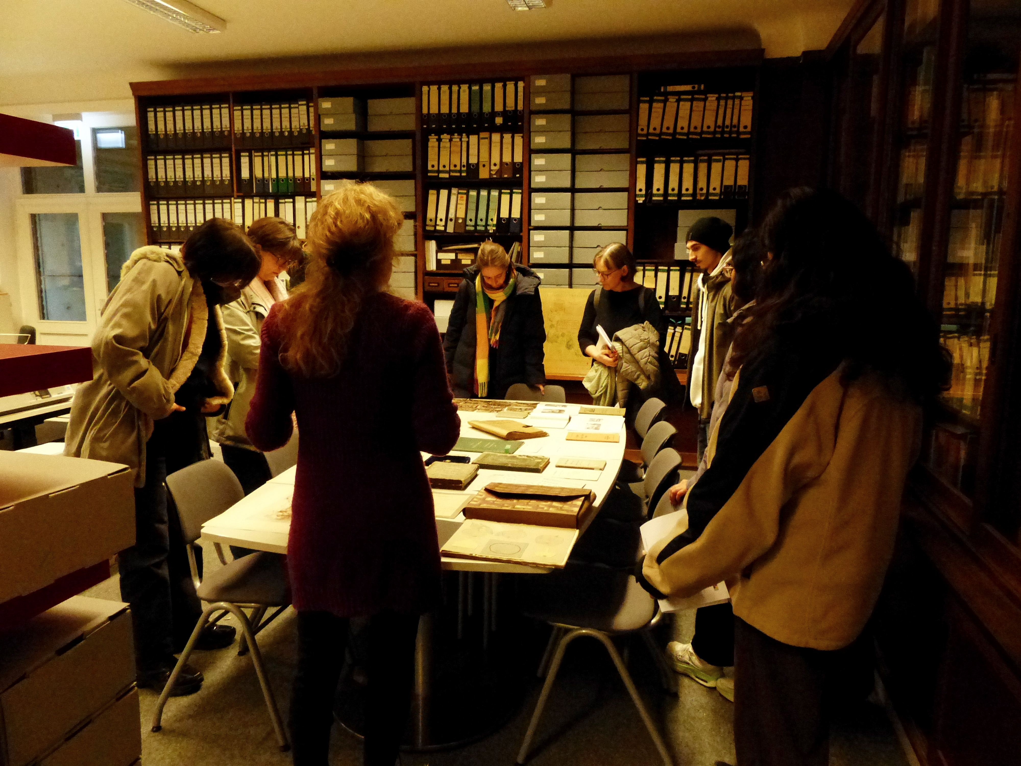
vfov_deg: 54.9
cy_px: 383
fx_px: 737
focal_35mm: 25
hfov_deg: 69.4
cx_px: 510
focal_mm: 4.5
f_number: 3.5
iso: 1600
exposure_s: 1/100
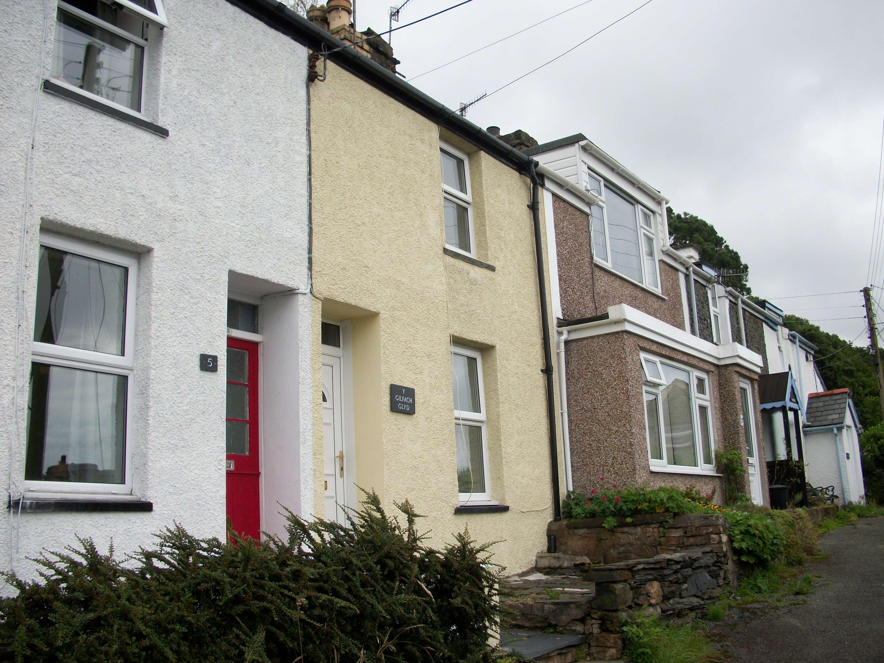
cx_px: 442
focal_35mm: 35
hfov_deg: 52.6
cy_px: 332
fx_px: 894
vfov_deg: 40.7
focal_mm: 6.3
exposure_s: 1/320
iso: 80
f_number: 3.1
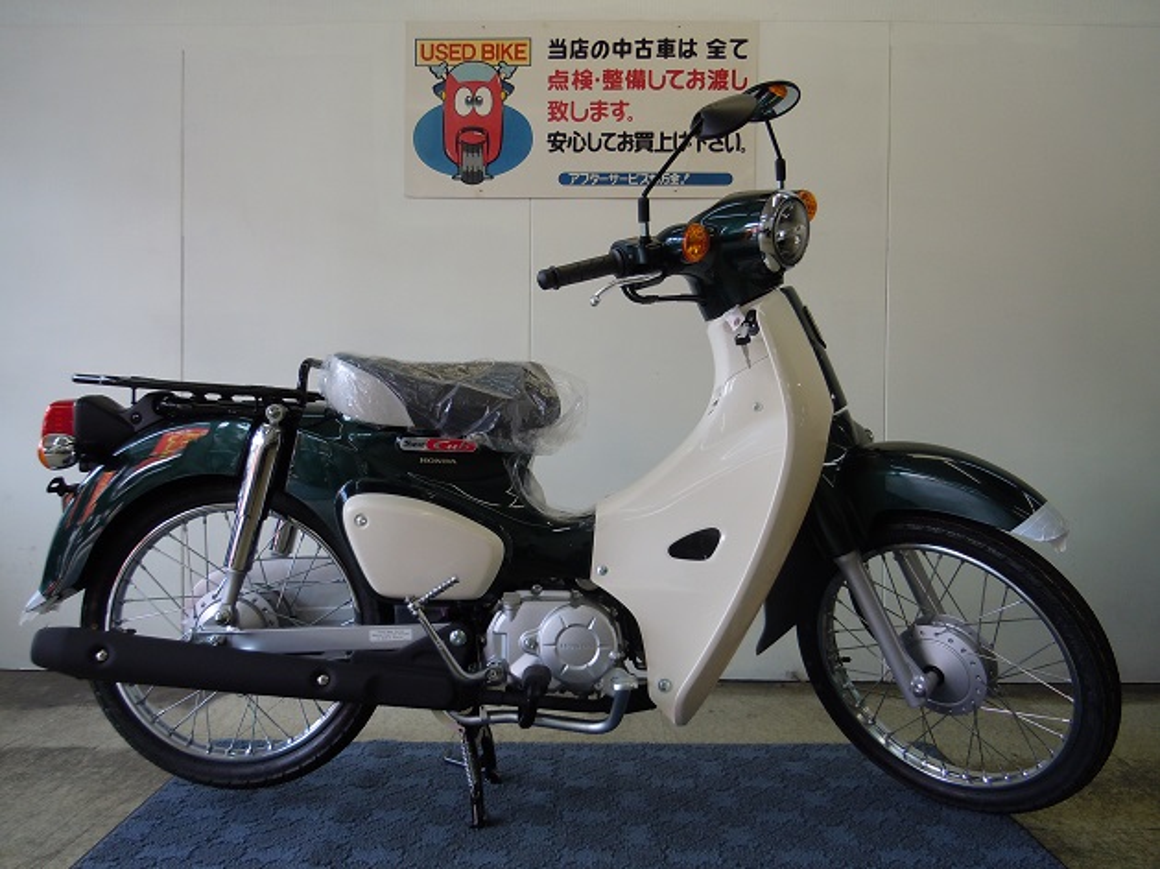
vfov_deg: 46.8
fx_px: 1005
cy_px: 434
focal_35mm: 30
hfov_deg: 60.0
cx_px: 580
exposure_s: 1/60
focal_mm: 5.4
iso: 125
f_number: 3.5
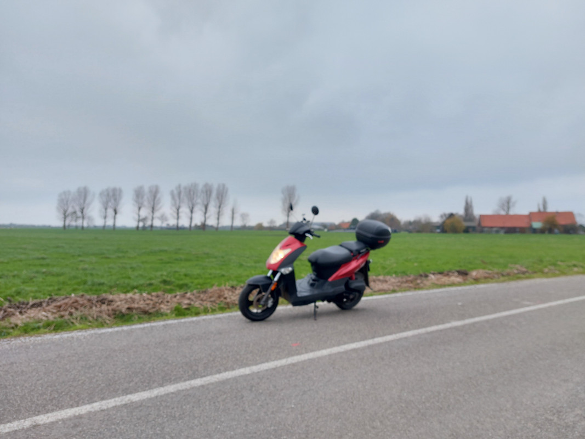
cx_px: 292
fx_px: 406
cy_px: 220
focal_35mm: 24
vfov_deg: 56.8
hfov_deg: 71.6
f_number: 1.8
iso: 40
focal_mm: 5.23
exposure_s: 1/100
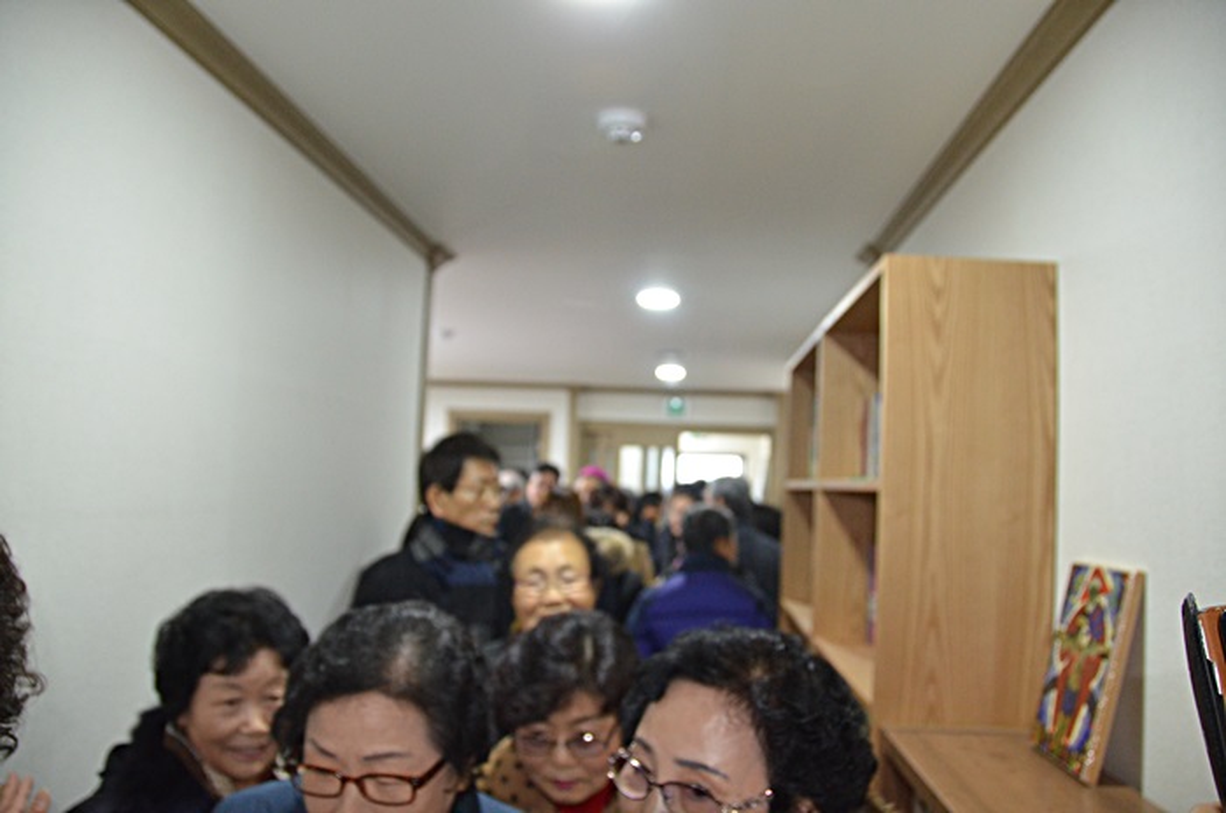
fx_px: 918
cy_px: 406
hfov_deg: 67.5
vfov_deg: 47.8
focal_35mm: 27
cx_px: 613
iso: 1600
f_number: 3.5
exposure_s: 1/60
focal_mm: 18
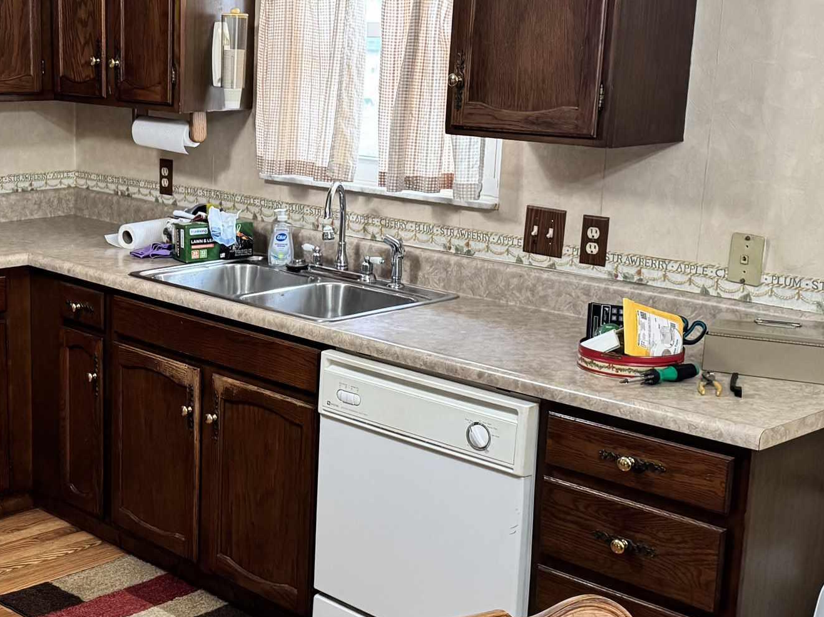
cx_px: 174
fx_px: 1333
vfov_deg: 26.1
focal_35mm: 56
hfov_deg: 33.4
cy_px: 319
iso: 320
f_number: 1.78
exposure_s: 1/60
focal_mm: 6.76
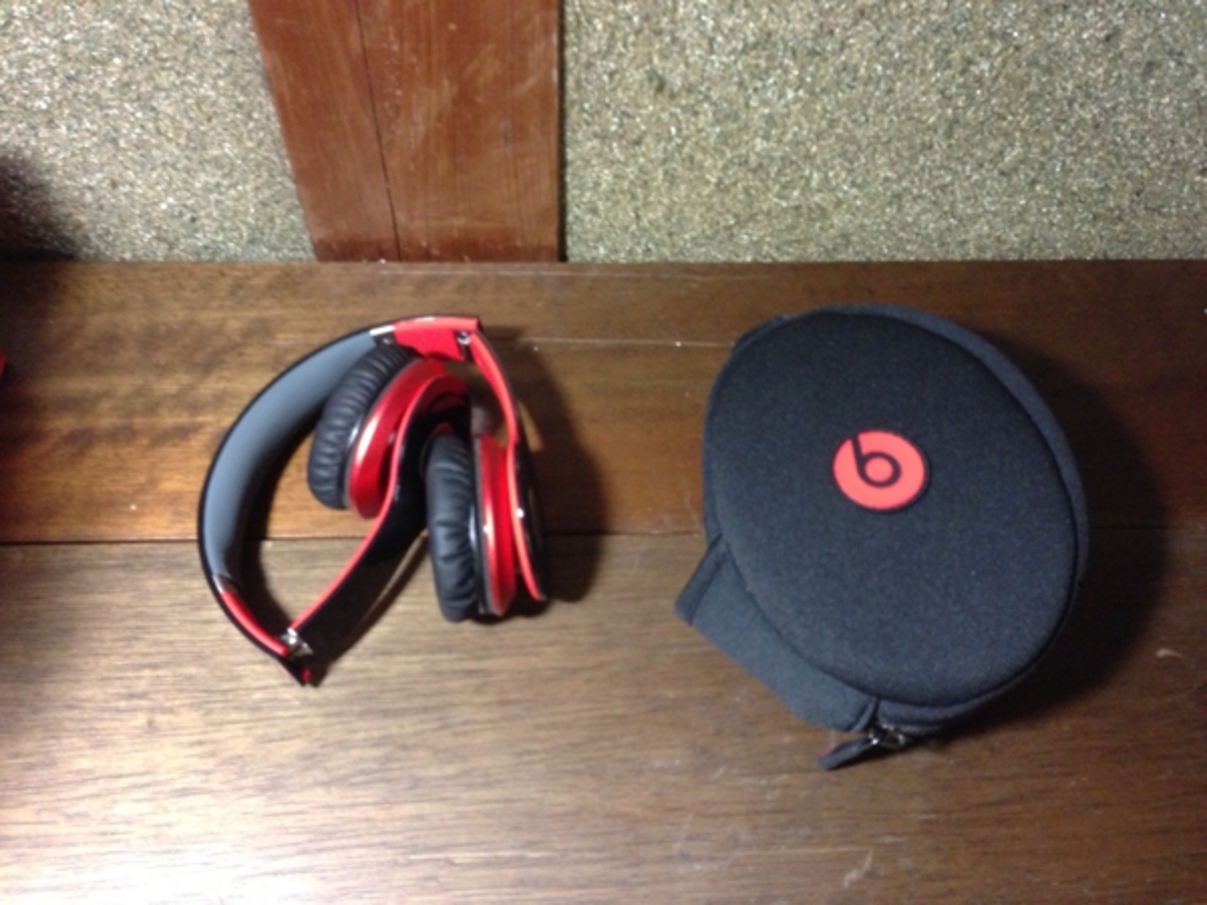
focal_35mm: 33
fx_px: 1151
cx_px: 604
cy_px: 452
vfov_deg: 42.9
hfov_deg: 55.4
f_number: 2.4
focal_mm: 4.13
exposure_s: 1/17
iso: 400
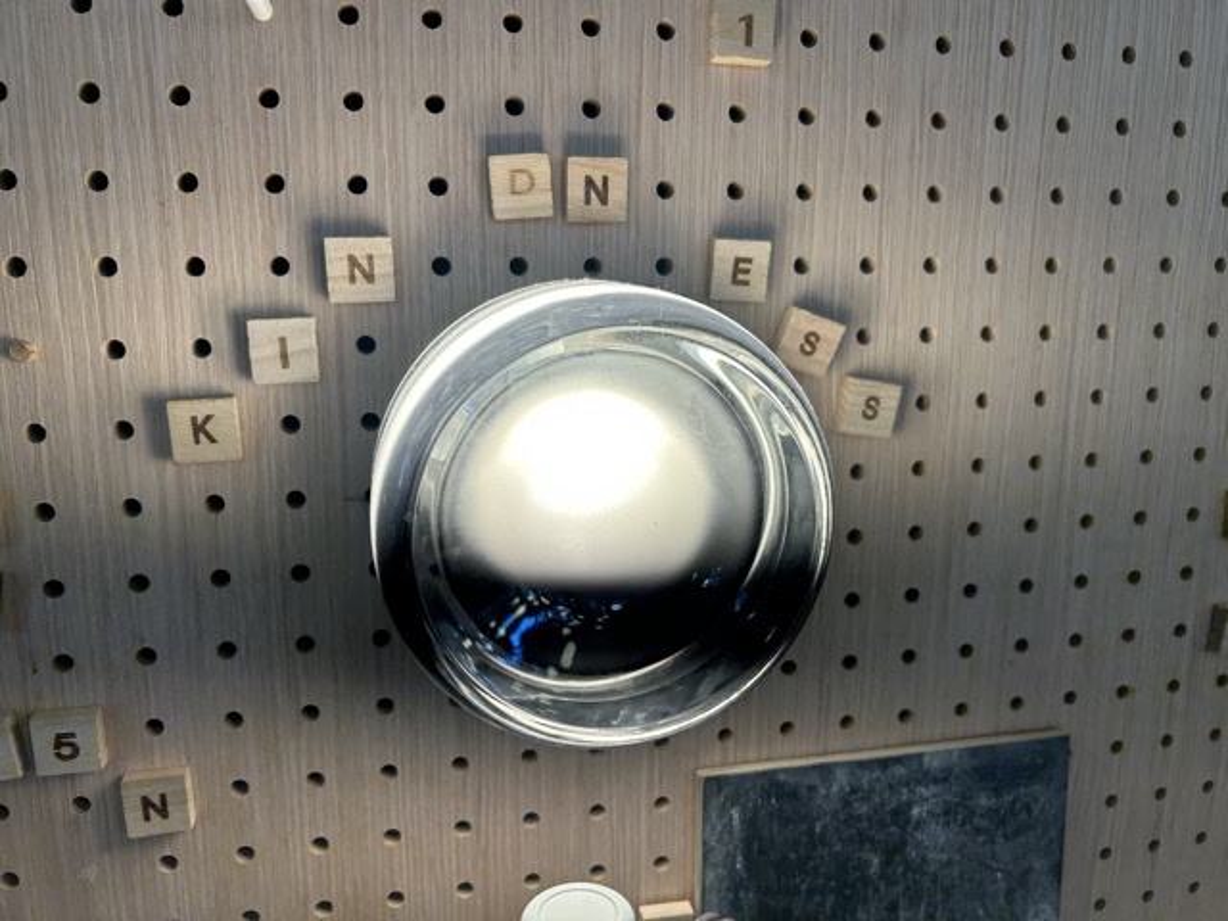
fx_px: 922
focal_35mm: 26
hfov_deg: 67.3
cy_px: 460
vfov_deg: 53.1
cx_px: 614
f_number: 1.5
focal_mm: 5.7
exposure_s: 1/144
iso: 32
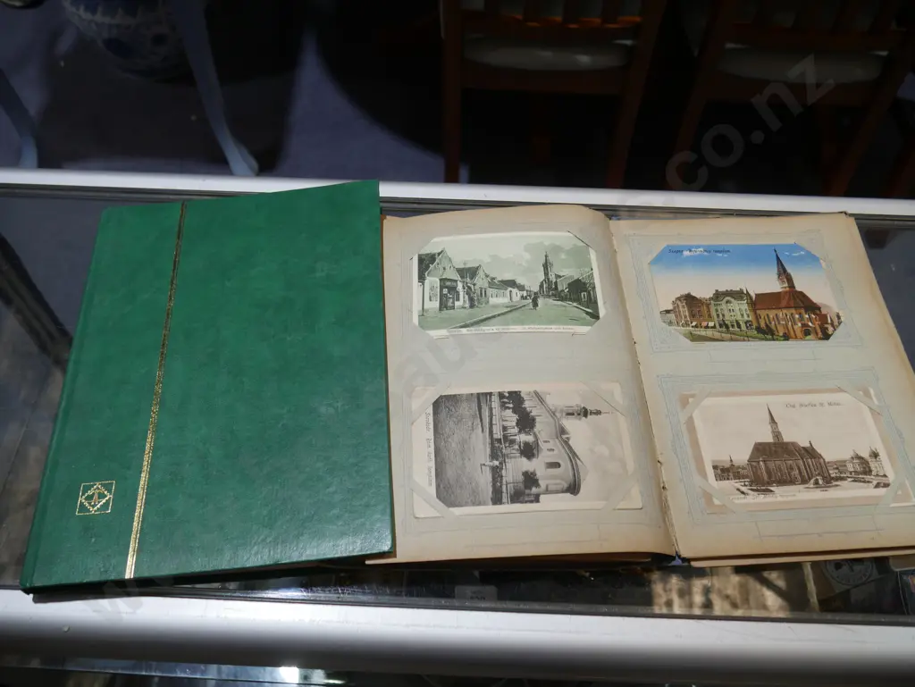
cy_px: 344
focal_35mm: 28
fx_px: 740
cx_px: 458
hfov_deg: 63.4
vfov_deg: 49.8
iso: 200
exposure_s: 1/125
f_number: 4
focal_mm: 14
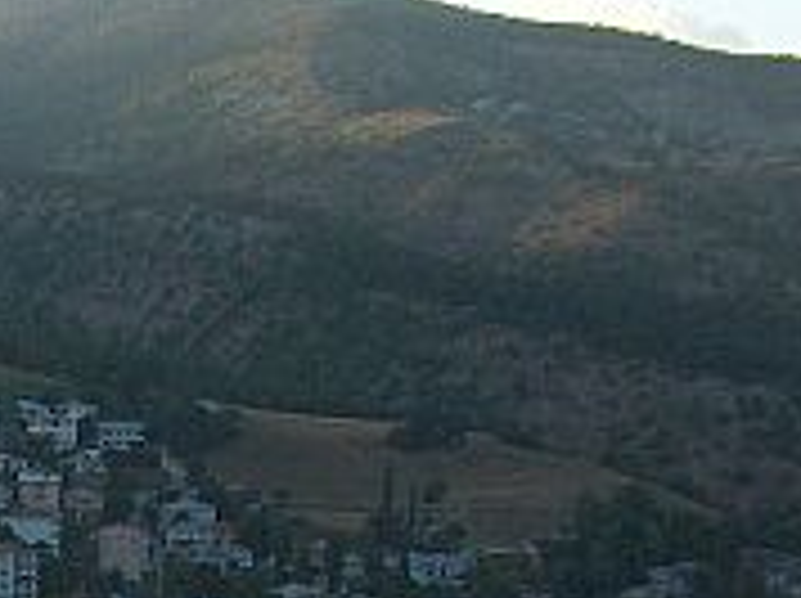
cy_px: 1041
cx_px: -387
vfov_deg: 10.5
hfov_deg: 14.0
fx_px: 3073
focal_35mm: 133
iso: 100
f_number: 4
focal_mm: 7.6
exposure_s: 1/709
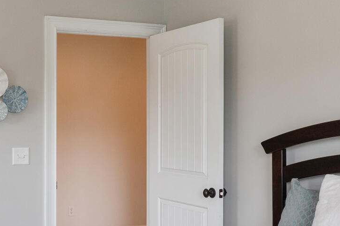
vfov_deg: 23.0
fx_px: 557
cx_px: 44
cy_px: 115
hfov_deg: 32.5
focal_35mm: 59
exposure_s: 1/10
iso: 400
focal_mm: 17
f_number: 8
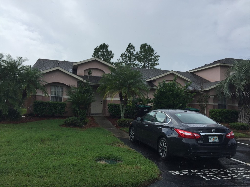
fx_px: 209
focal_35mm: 29
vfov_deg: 48.2
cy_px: 94
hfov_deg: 61.7
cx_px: 125
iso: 32
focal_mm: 4.15
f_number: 2.2
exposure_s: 1/1647
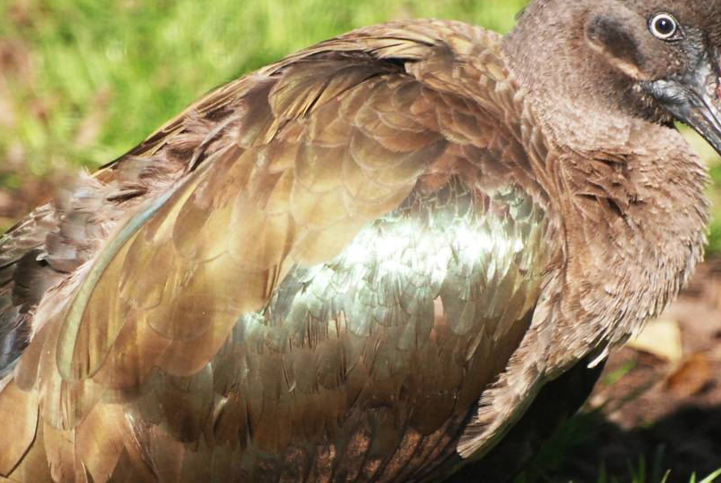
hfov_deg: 2.6
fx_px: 16082
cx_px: 366
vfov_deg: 1.7
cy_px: 318
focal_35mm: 802
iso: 1000
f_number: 5.6
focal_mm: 270
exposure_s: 1/1600
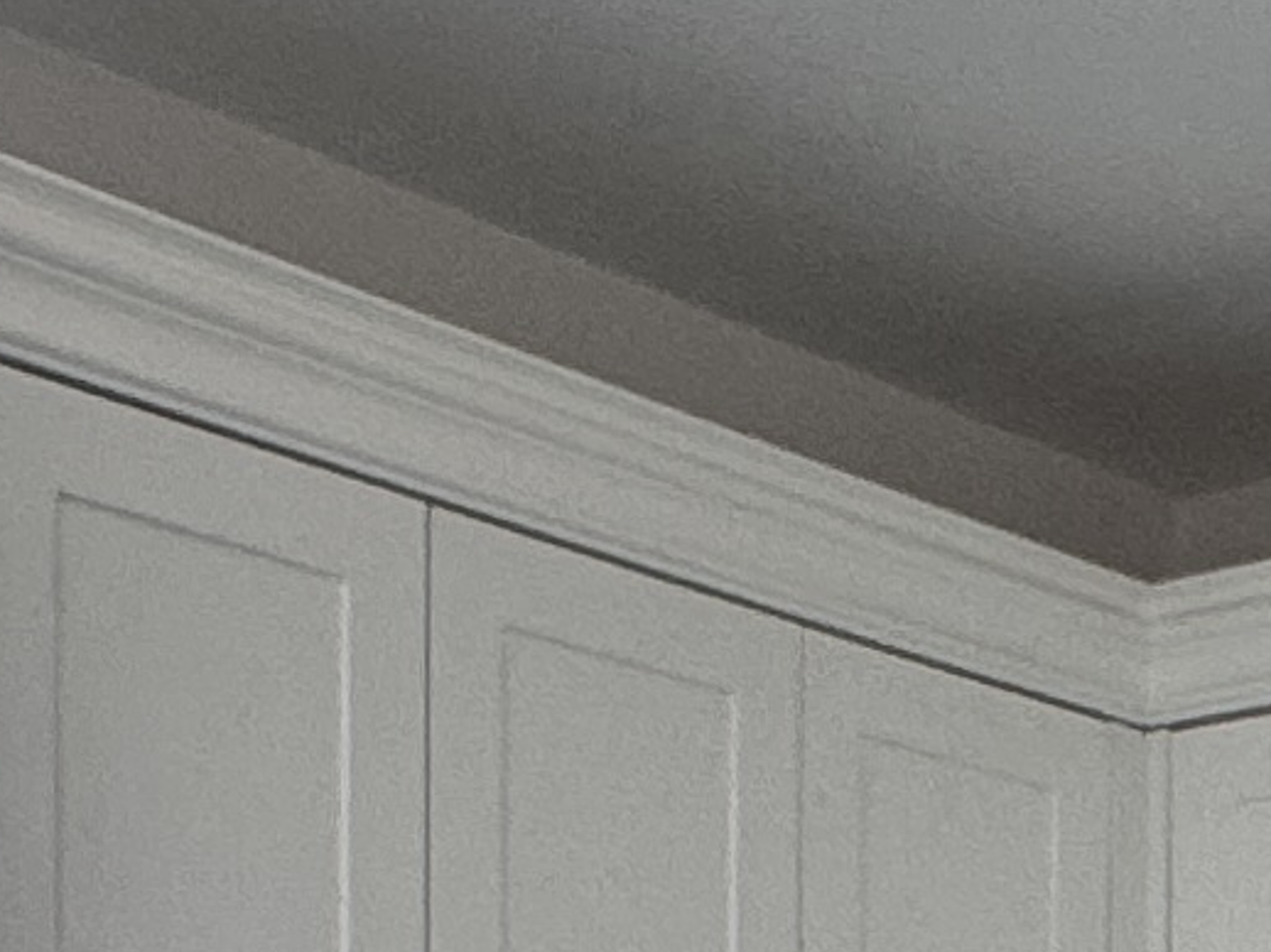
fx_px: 4000
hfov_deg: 17.5
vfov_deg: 12.1
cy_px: 1872
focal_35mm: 109
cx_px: 1337
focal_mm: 2.22
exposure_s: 1/99
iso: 100
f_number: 2.2
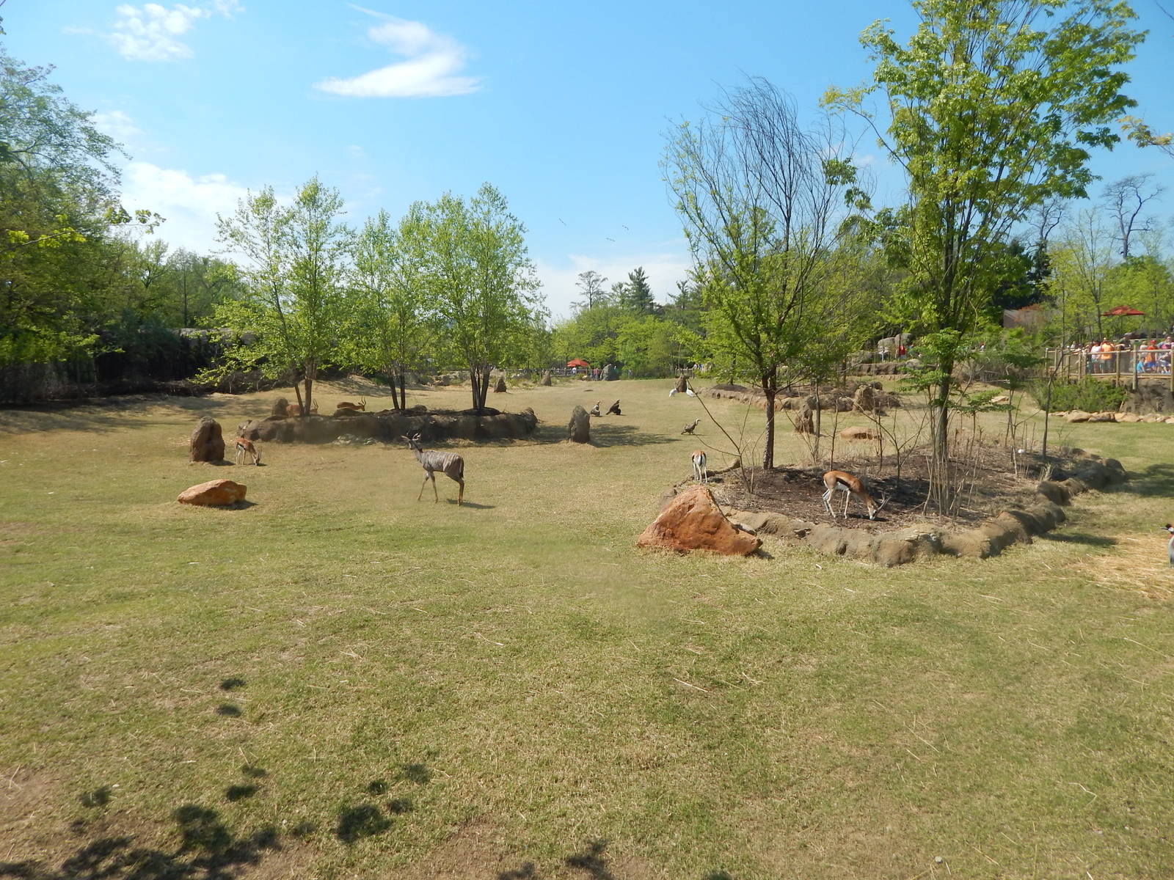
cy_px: 440
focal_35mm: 22
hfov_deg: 76.4
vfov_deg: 61.1
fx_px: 746
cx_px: 587
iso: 125
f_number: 6
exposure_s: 1/500
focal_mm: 4
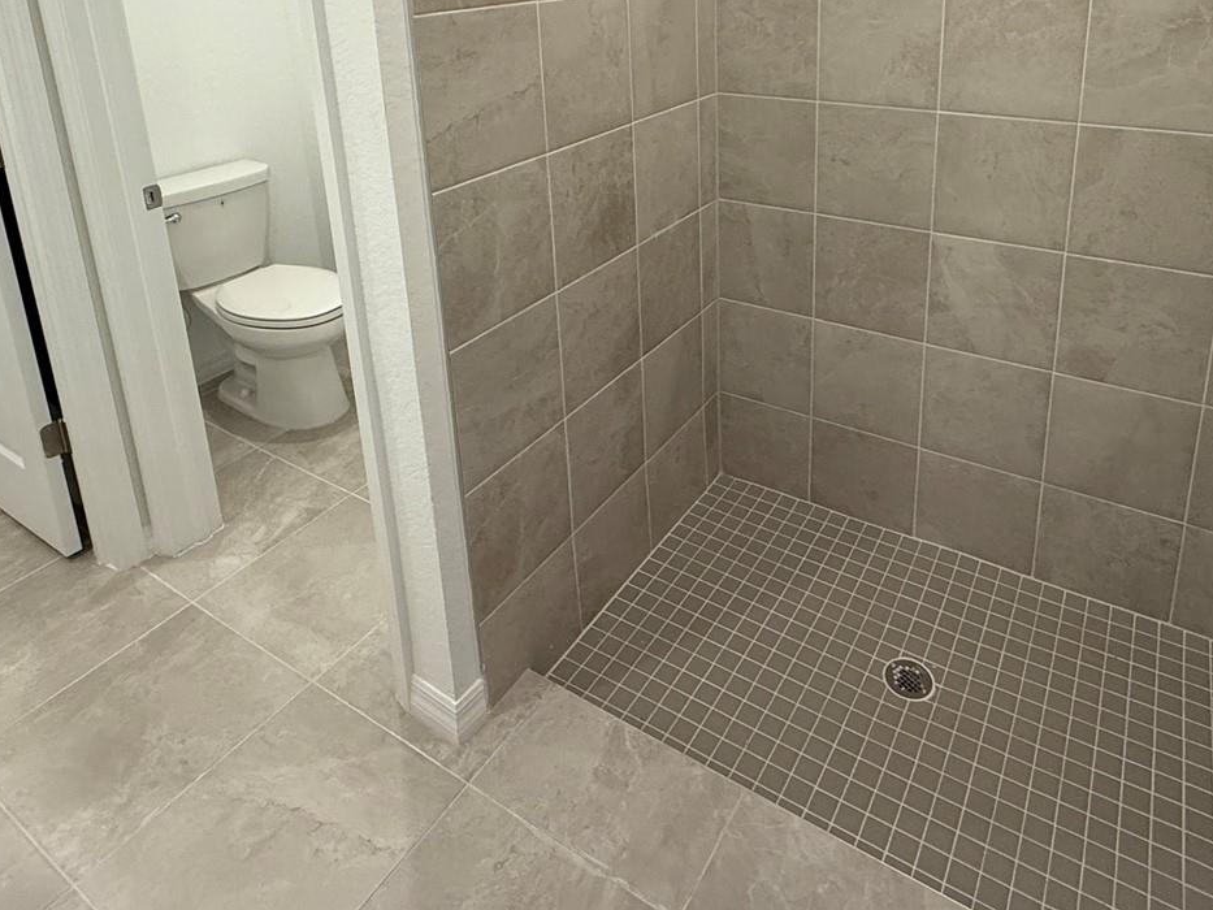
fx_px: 841
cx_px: 692
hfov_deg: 71.2
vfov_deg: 52.3
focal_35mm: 24
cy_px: 152
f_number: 2.2
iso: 250
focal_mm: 2.22
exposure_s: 1/120
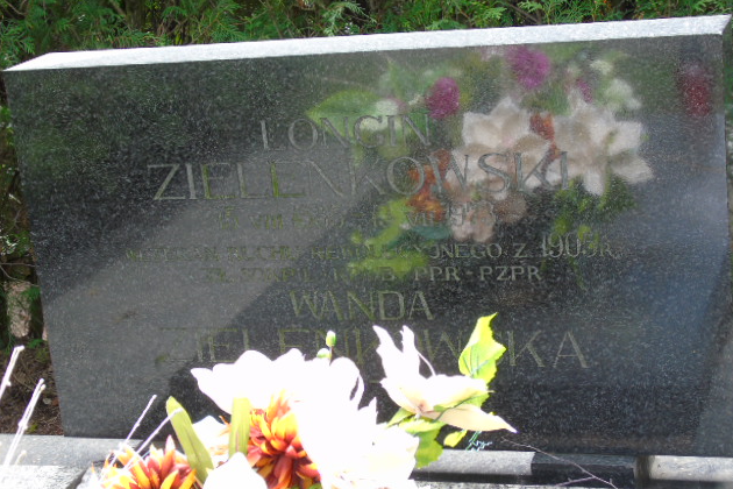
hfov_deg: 27.0
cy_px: 257
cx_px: 369
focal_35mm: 75
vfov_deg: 18.2
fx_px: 1527
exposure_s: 1/30
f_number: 4.7
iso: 100
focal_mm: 13
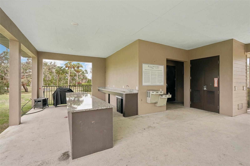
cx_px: 125
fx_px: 111
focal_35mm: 16
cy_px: 83
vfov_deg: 73.7
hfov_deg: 96.7
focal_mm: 16
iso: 400
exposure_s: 1/160
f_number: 8
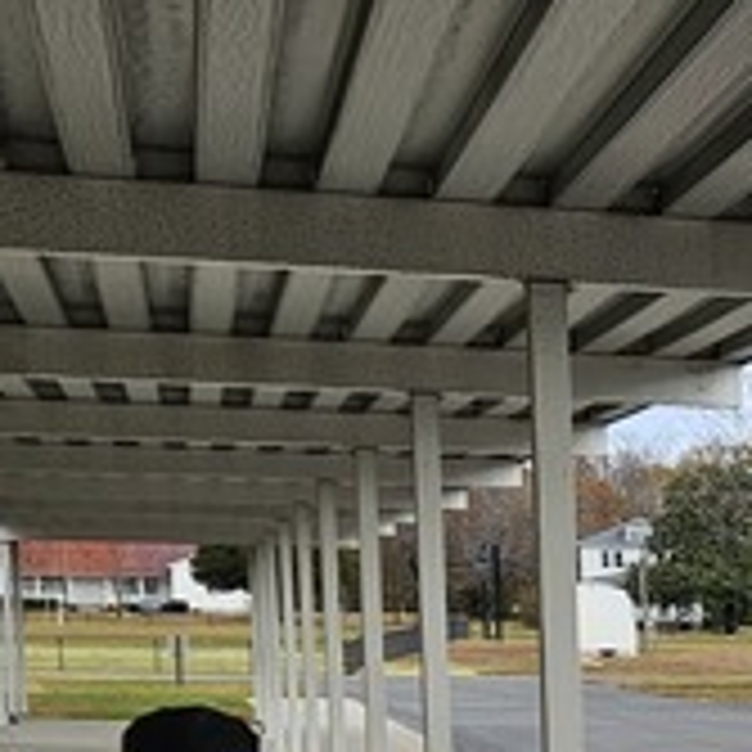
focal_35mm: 125
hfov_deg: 12.4
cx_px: 1477
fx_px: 3072
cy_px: 973
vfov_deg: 13.5
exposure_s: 1/868
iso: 25
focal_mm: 5.4
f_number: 1.8
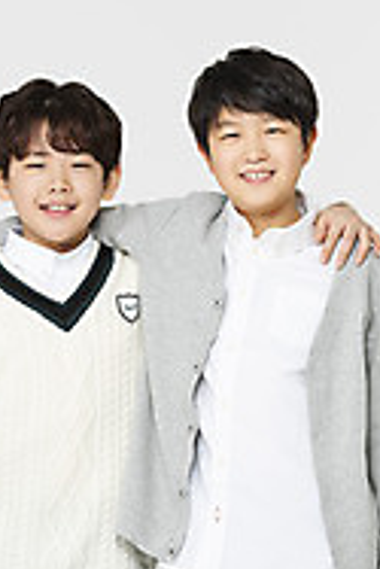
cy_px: 502
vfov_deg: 8.7
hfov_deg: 5.9
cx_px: 166
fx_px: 3714
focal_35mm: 235
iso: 100
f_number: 14
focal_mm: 110
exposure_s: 1/125
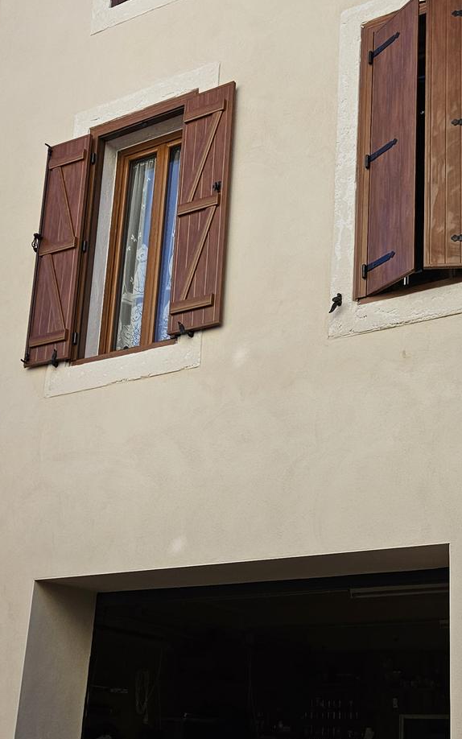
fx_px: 1027
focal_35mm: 51
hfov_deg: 25.1
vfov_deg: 39.4
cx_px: 348
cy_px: 448
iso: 40
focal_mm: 5.4
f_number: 1.8
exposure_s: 1/2000
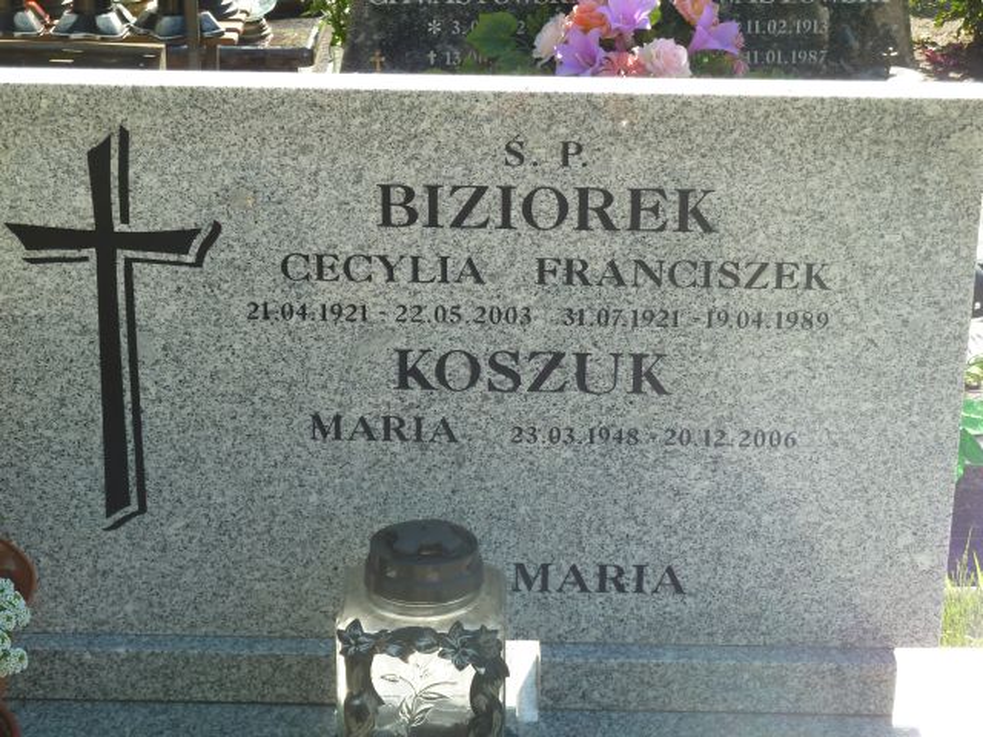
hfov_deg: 23.6
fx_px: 2357
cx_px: 492
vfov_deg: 17.8
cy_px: 368
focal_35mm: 83
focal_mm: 13.7
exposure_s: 1/125
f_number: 4.2
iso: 80
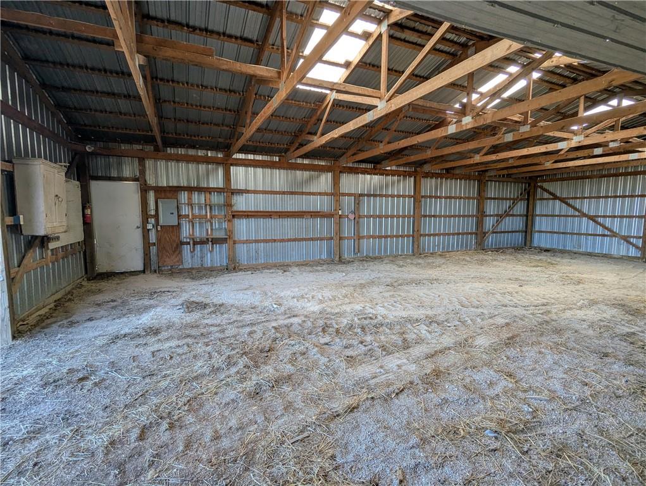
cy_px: 243
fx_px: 299
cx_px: 323
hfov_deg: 94.4
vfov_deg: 78.2
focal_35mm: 16
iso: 88
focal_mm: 2.35
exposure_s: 1/128
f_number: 2.2
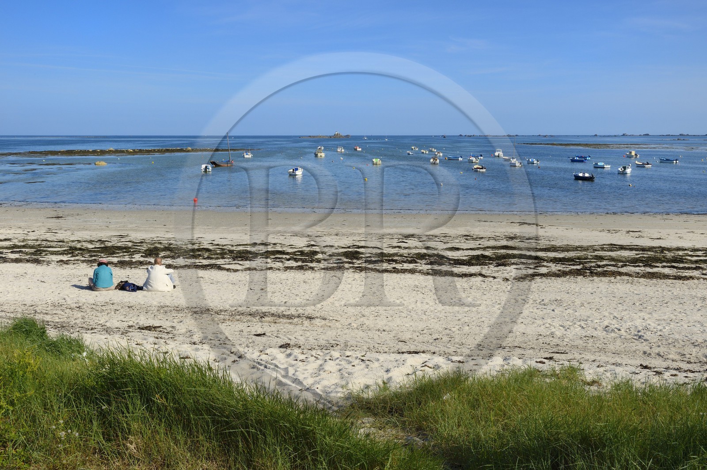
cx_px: 354
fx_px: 628
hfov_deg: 58.8
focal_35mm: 32
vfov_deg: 41.0
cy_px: 235
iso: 200
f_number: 16
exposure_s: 1/320
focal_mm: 32
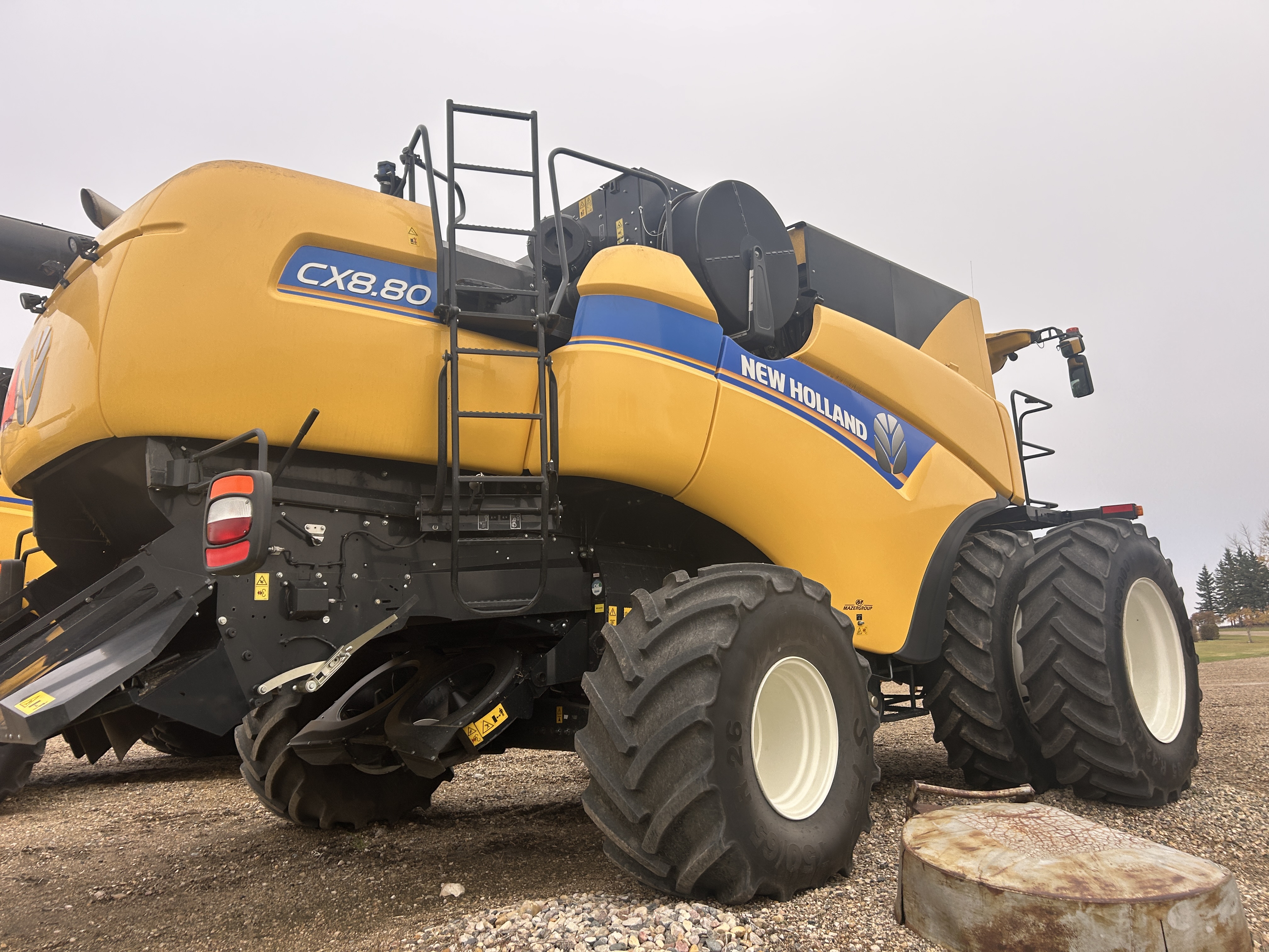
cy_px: 476
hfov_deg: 67.3
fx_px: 953
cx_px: 634
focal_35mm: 26
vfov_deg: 53.1
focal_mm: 5.7
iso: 40
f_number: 1.5
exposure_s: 1/197
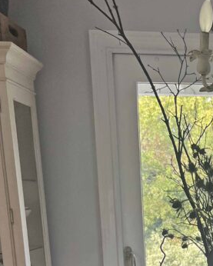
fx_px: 591
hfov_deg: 19.0
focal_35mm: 75
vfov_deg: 22.8
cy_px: 341
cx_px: 276
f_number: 1.5
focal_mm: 5.7
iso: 80
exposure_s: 1/60
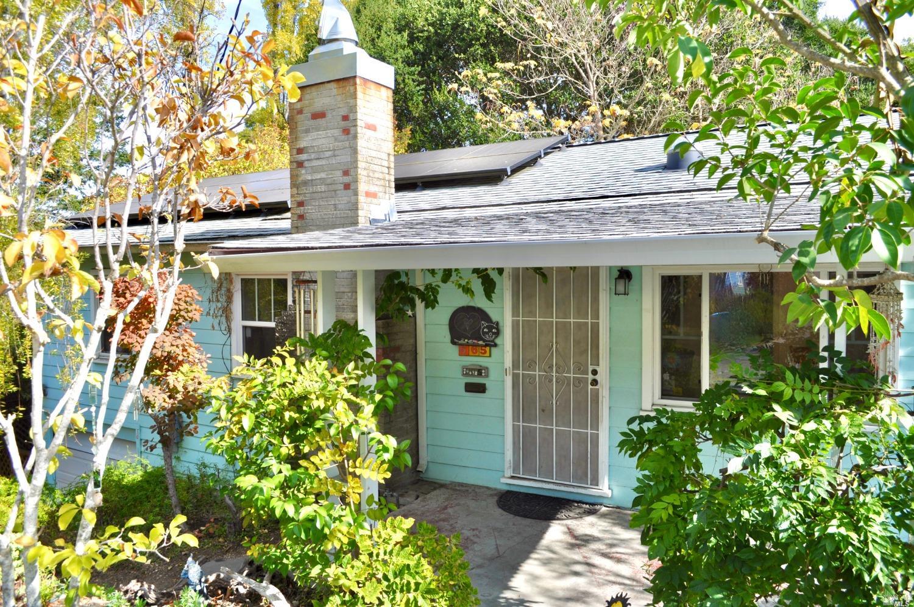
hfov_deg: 67.4
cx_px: 457
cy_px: 304
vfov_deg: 47.8
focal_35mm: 27
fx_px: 685
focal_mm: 18
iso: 200
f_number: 7.1
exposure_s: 1/250
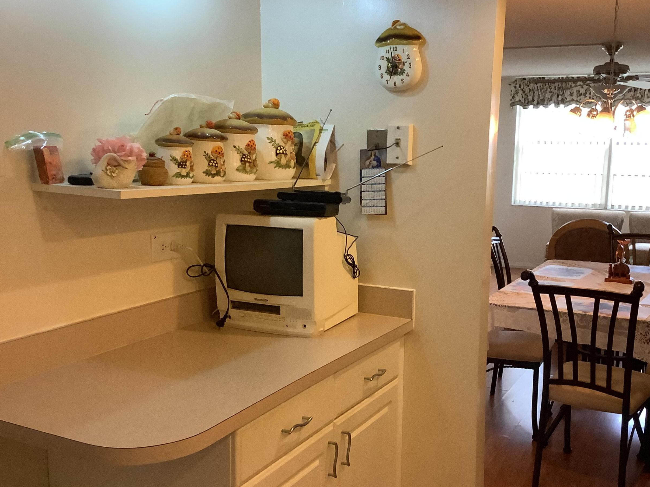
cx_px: 386
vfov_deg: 38.7
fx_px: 695
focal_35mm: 37
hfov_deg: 49.9
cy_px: 259
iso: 250
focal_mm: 3.3
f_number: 2.4
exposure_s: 1/60
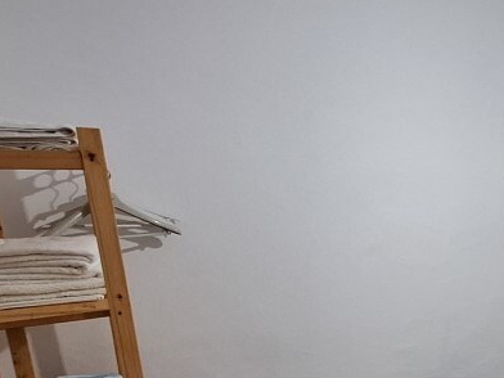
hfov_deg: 42.6
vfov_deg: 40.3
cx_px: 552
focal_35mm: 34
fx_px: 495
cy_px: 296
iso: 200
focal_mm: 1.74
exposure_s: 1/25
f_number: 2.2
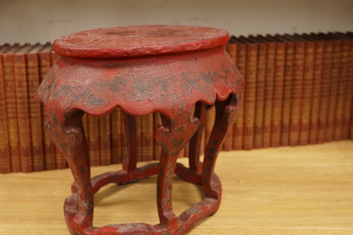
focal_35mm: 53
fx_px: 520
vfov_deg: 25.5
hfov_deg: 37.4
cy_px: 125
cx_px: 149
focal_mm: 30
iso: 2500
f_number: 8
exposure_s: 1/160
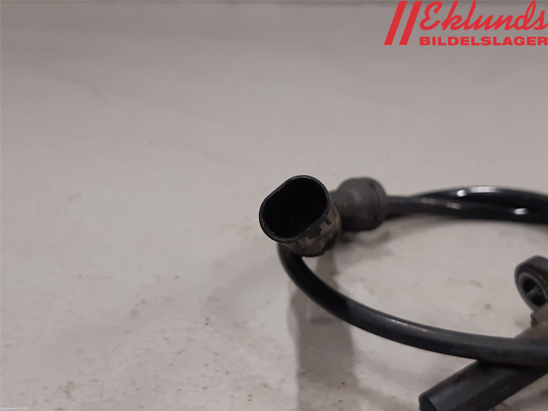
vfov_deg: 53.1
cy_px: 206
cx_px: 274
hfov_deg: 67.3
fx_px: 412
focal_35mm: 26
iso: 100
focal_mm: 3.93
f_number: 1.7
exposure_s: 1/50
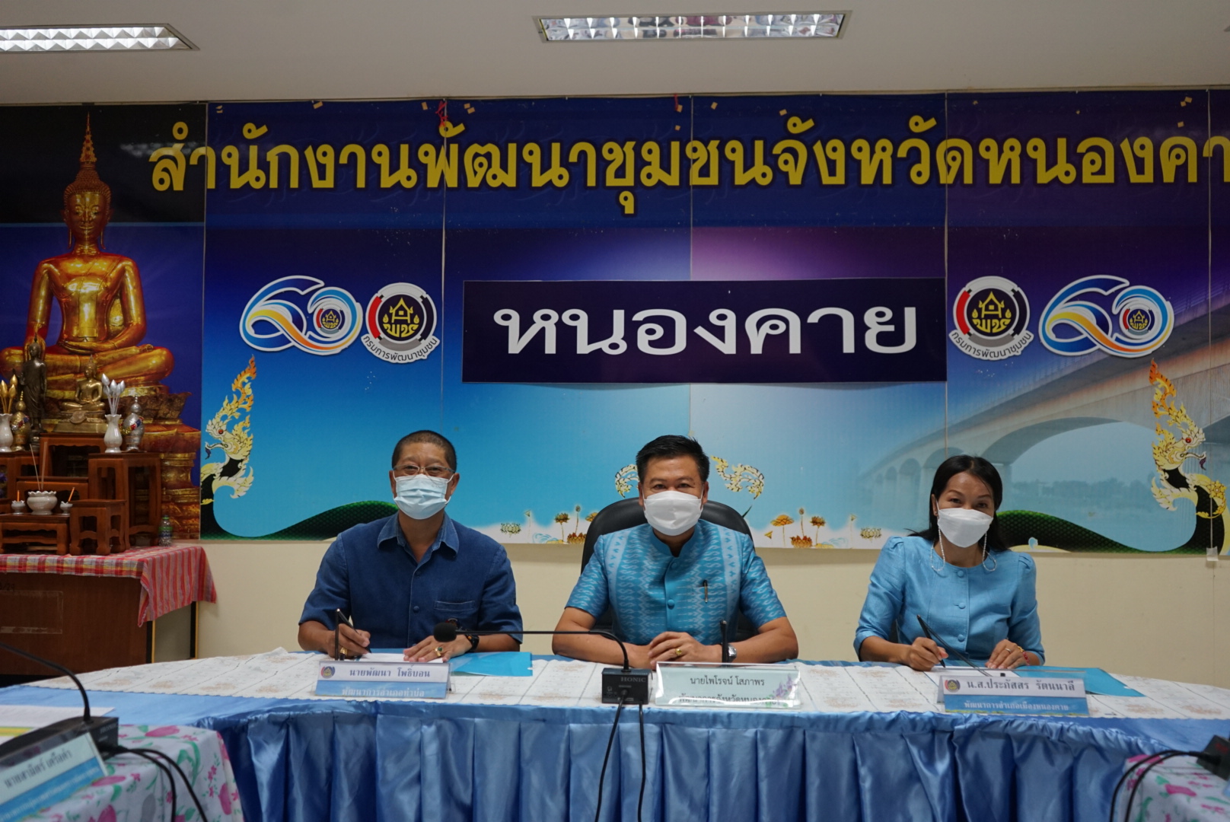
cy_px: 411
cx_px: 615
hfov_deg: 57.2
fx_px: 1128
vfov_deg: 40.0
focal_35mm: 33
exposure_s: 1/160
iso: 1000
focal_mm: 33
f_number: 4
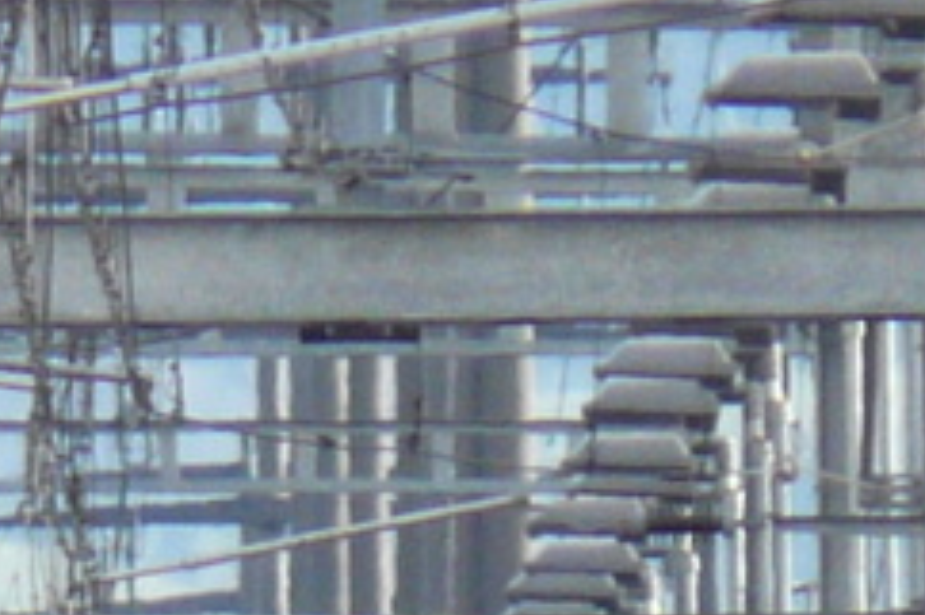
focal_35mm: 2160
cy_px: 1417
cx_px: 46
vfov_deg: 0.6
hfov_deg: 1.0
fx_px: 55460
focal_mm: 82.8
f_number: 4.2
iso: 200
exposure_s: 1/320
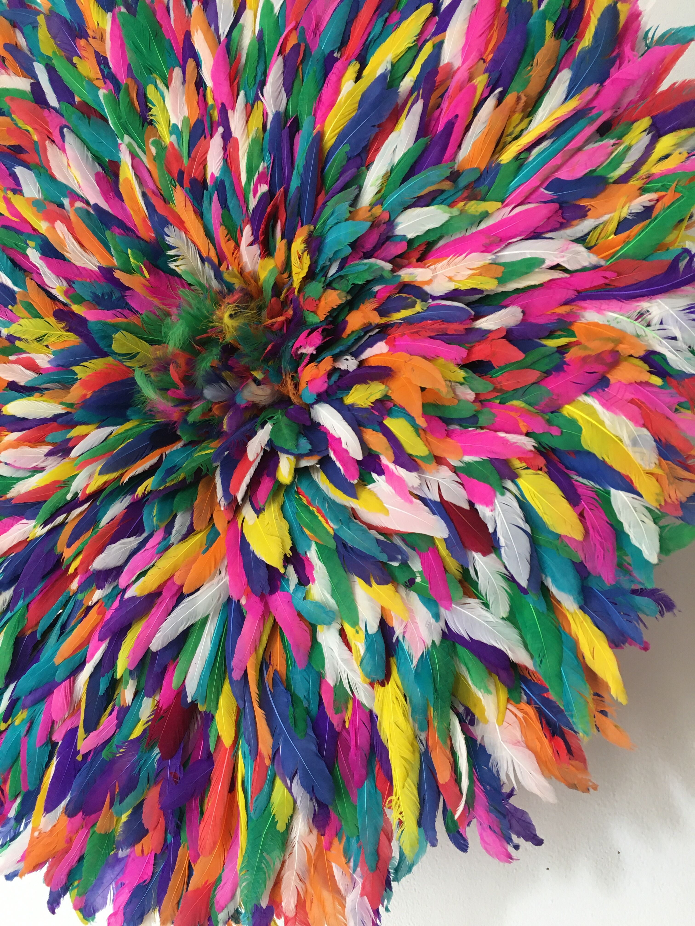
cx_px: 348
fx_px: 776
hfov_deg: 48.2
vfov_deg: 61.7
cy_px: 463
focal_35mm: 29
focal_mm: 4.15
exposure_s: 1/33
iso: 50
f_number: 2.2
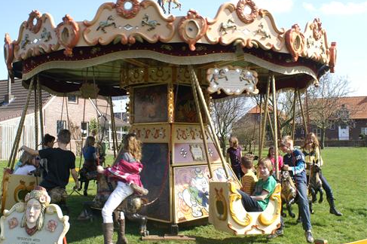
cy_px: 121
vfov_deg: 33.4
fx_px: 407
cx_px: 179
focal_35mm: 40
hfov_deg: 48.5
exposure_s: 1/125
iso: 100
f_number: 9
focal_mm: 26
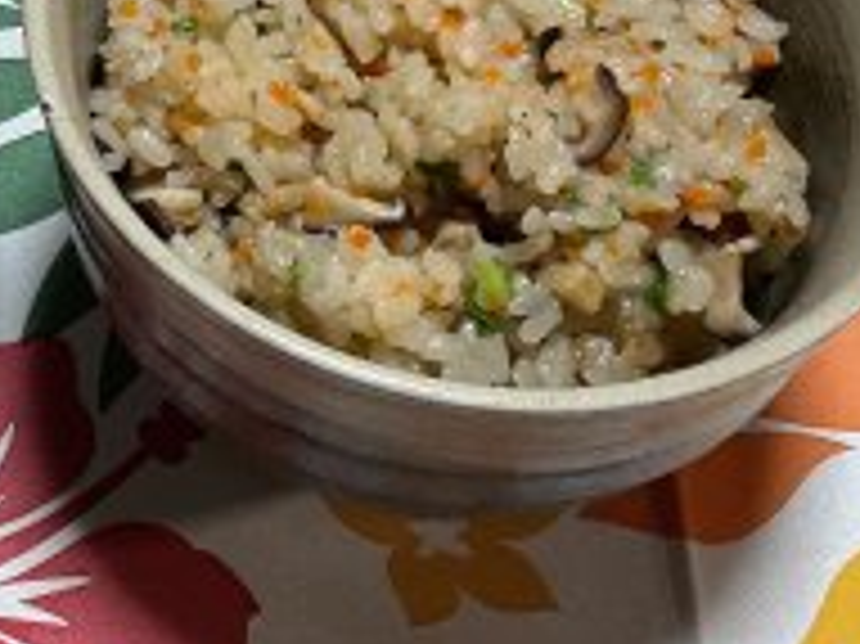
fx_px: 2309
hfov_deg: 20.4
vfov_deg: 15.7
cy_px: 70
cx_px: -9
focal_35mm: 93
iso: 100
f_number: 1.8
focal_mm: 3
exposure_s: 1/60
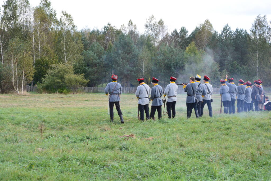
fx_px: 847
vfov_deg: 12.2
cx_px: 136
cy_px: 90
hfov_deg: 18.2
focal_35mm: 112
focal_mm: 75
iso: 200
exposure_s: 1/60
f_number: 10
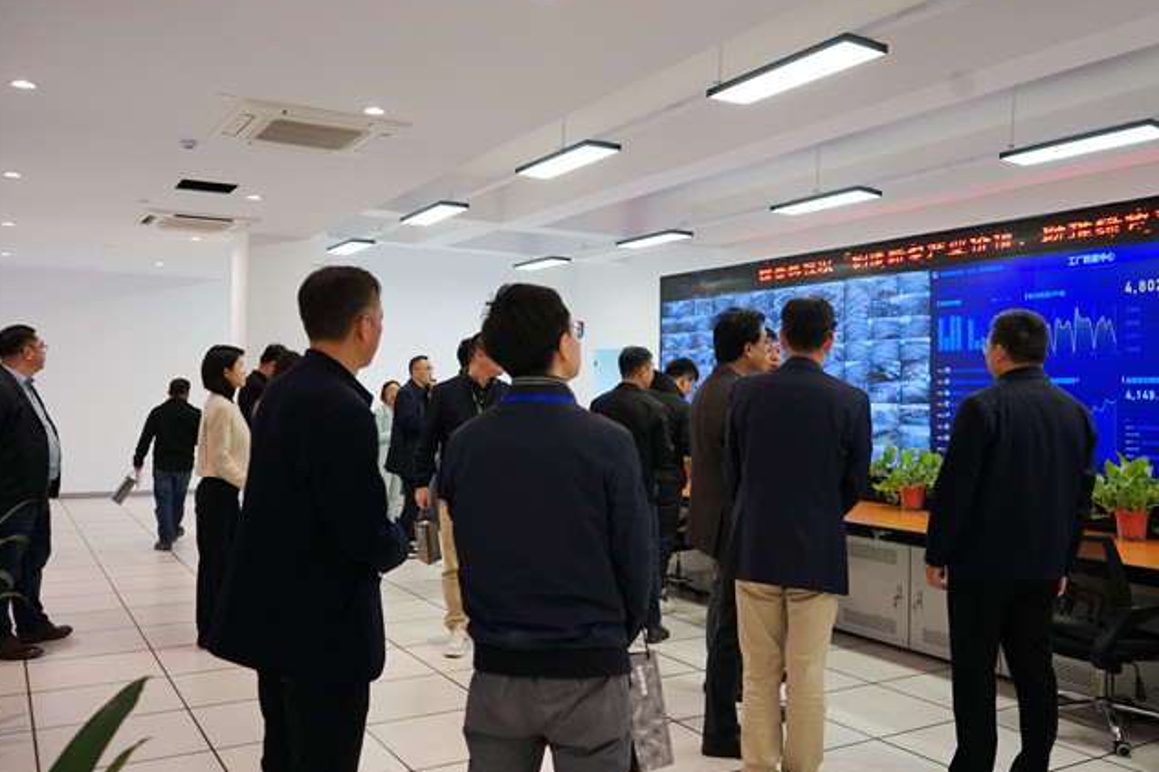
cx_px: 600
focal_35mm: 31
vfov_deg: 42.3
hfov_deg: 60.3
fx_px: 998
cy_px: 376
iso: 800
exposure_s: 1/160
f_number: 4
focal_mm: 28
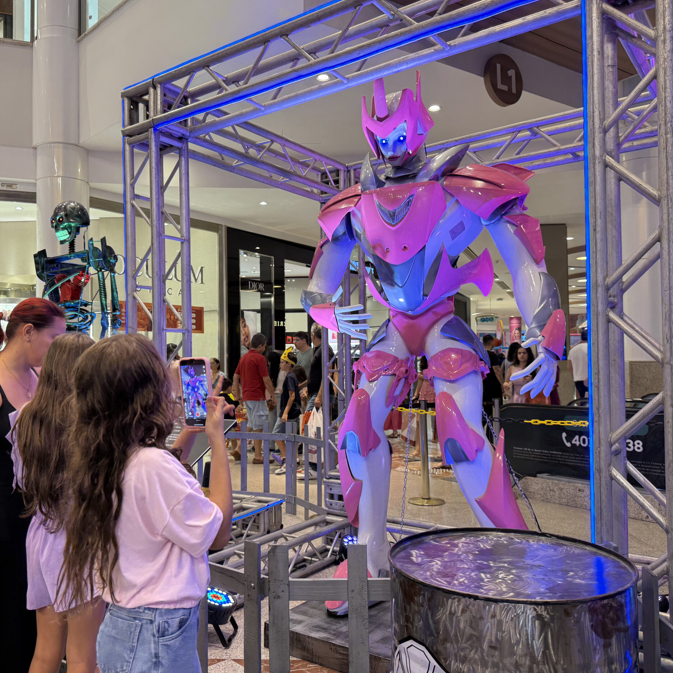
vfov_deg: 55.6
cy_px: 333
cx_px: 305
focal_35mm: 29
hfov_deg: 55.5
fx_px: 638
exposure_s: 1/60
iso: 125
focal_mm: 6.76
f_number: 1.78
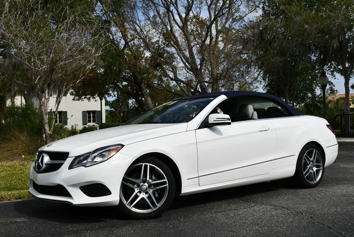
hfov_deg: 44.5
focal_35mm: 44
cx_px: 177
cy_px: 118
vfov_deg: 30.6
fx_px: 433
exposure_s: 1/400
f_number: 10
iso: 100
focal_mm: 22
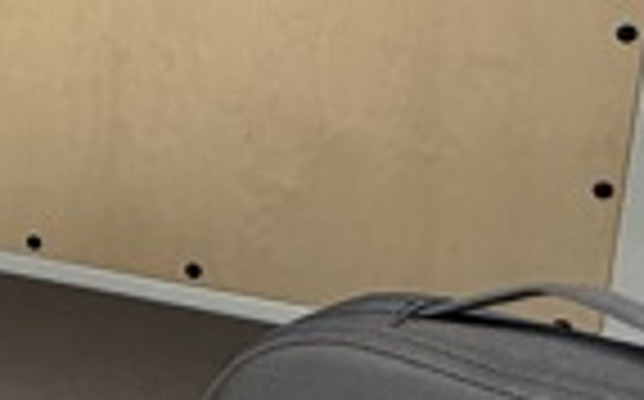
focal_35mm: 83
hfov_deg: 21.0
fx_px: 1455
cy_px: 49
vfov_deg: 15.5
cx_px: -333
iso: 320
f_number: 2.2
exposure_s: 1/99
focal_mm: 2.22
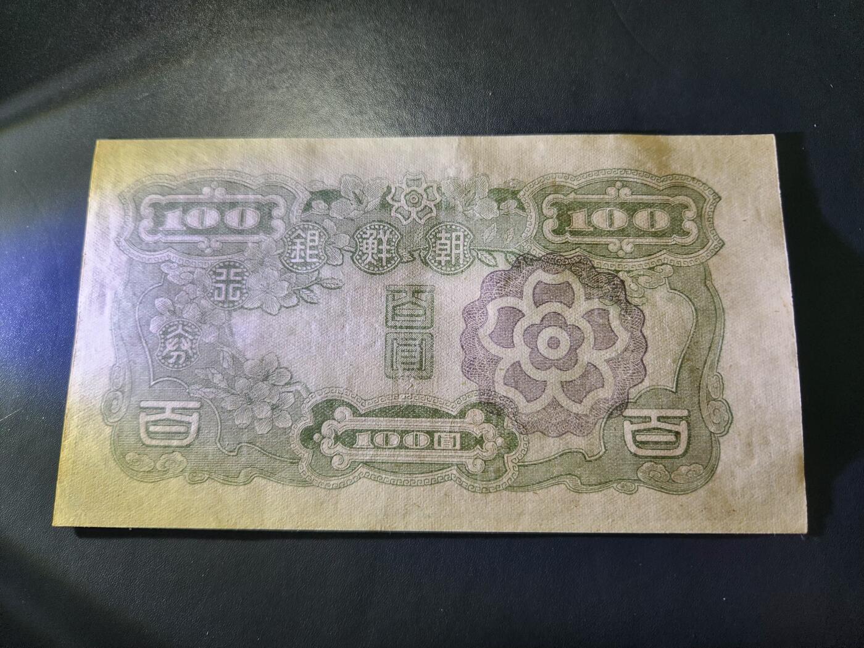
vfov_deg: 58.9
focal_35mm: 23
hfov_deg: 73.9
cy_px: 324
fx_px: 574
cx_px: 432
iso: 80
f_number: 1.8
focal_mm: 5.4
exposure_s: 1/55.2
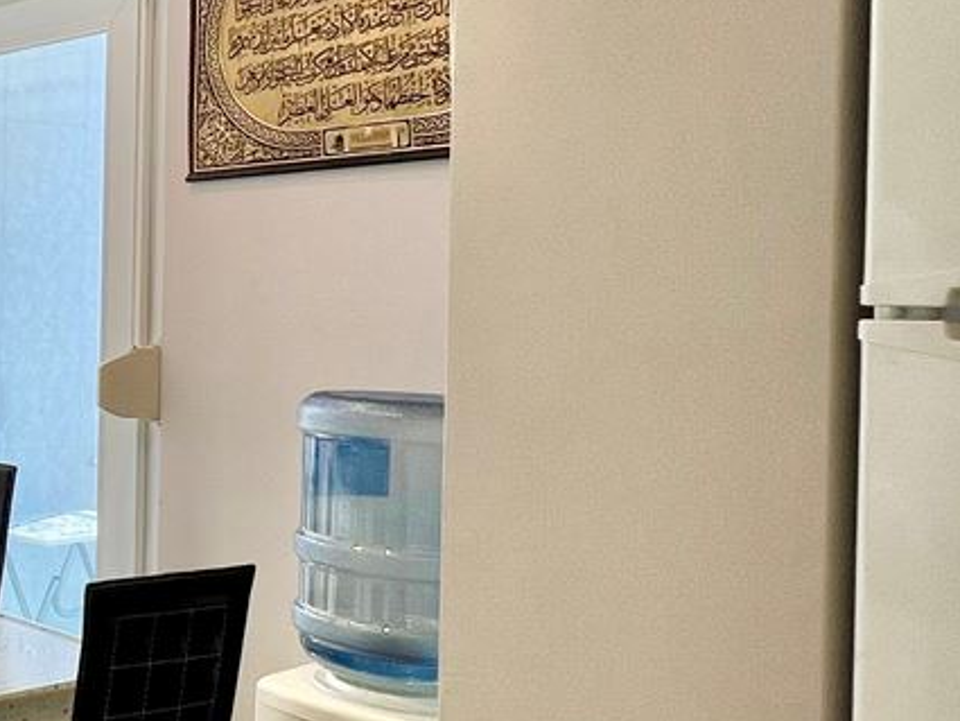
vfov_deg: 32.8
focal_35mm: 44
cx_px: -264
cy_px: 301
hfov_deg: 32.9
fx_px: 1221
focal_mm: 1.57
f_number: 1.8
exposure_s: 1/164
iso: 32
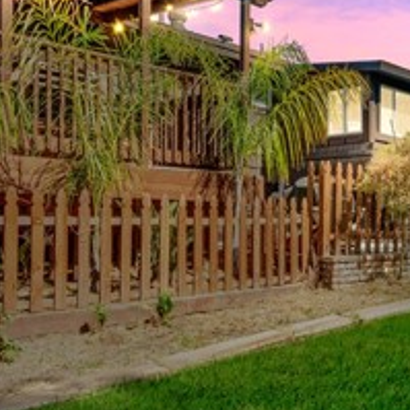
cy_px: 149
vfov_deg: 40.6
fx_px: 549
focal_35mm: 41
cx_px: 361
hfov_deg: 38.4
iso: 125
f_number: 13
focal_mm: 10
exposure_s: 1/60
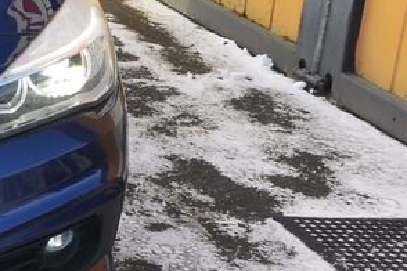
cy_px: 64
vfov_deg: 14.5
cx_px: -284
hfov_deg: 18.1
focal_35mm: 94
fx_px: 1063
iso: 160
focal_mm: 10
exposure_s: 1/250
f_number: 5
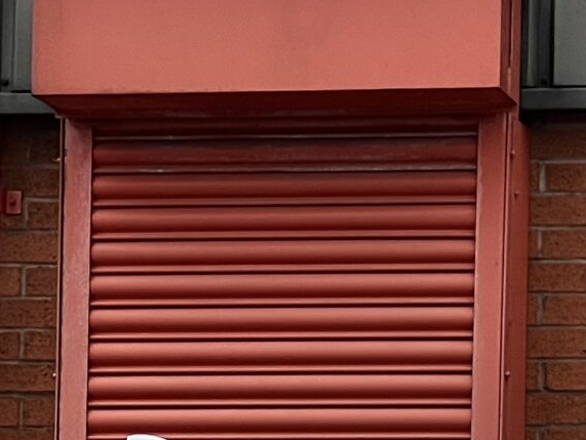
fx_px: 5844
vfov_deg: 4.3
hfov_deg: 5.7
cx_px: 807
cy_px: 565
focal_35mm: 345
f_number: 2.8
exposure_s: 1/399
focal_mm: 9
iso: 32
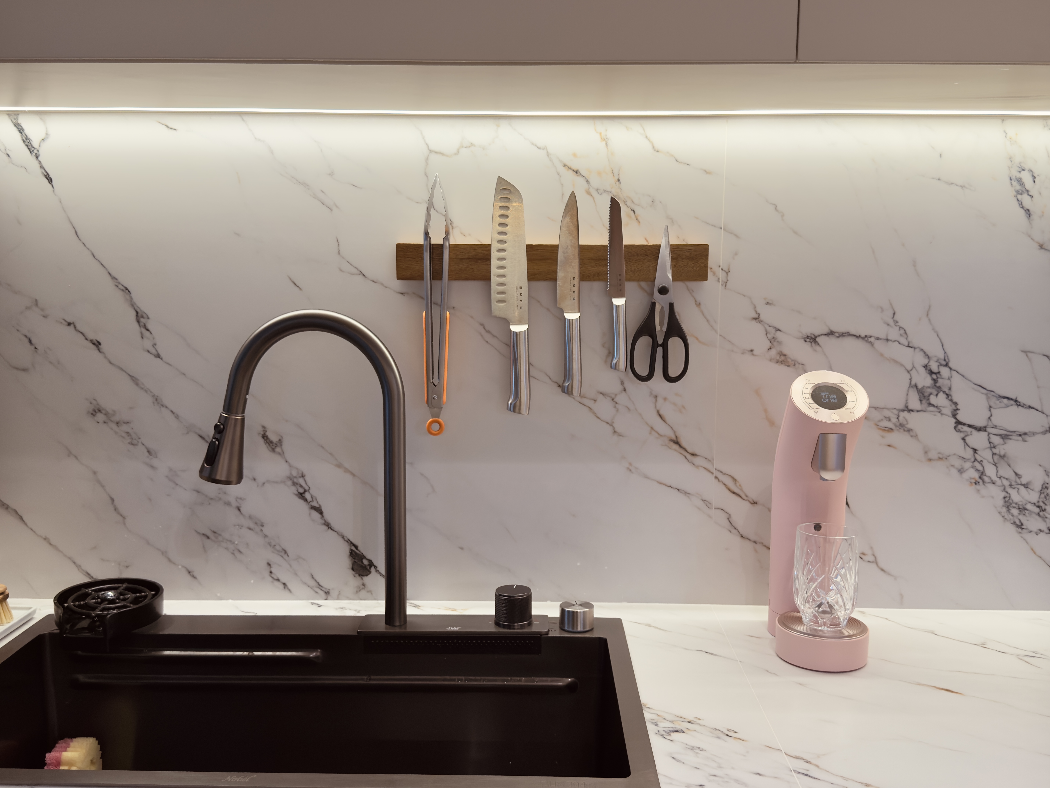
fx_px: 1062
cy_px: 394
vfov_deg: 40.7
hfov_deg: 52.6
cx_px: 525
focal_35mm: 35
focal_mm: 6.76
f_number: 1.78
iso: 100
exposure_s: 1/100
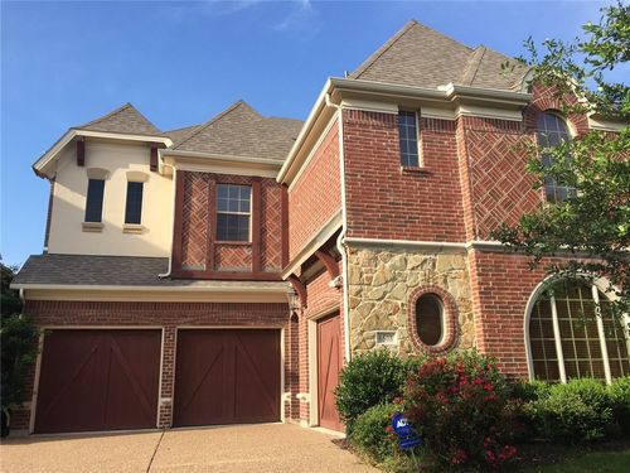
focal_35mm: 29
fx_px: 528
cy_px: 236
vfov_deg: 48.2
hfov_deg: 61.7
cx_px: 315
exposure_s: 1/1041
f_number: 2.2
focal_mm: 4.15
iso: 32
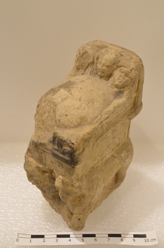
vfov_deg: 33.5
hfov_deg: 22.5
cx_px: 82
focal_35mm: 60
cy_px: 124
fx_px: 412
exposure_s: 2
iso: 160
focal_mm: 40
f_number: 25
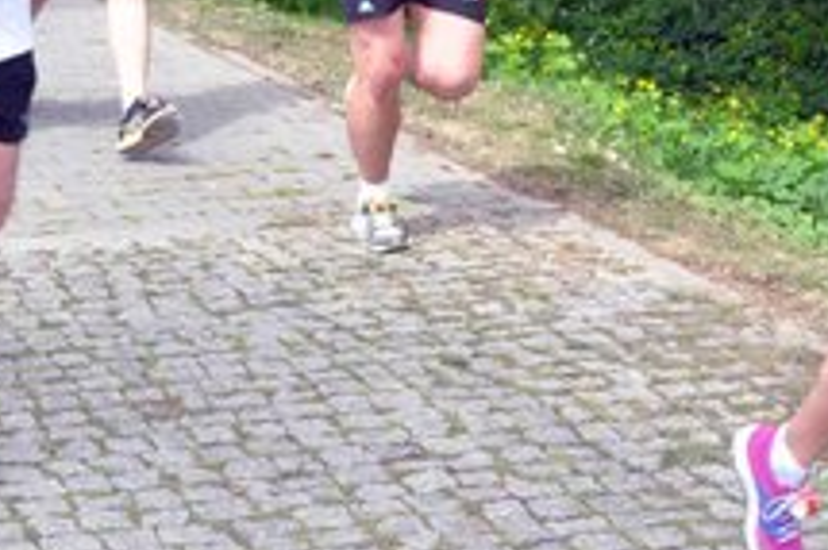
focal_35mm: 100
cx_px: 574
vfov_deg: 13.6
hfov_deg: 20.3
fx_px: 2298
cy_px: 119
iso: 800
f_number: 14
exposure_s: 1/200
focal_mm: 22
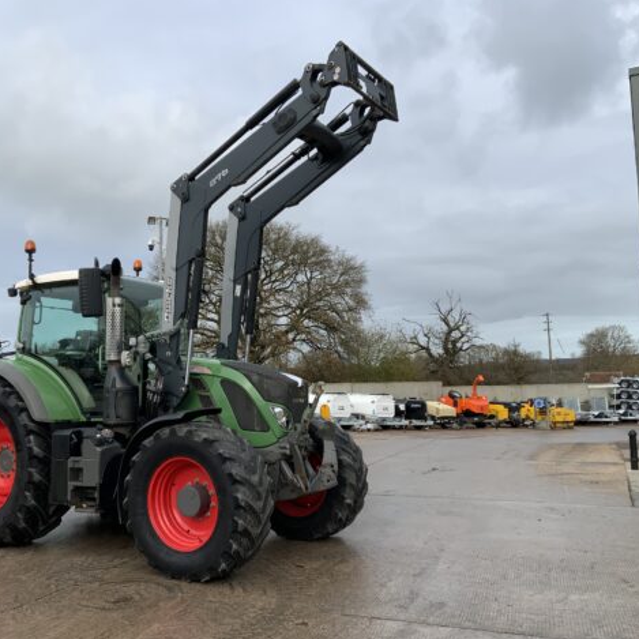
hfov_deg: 46.9
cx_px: 253
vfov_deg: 47.2
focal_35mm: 35
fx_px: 731
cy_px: 320
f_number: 1.8
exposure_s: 1/650
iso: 16
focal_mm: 3
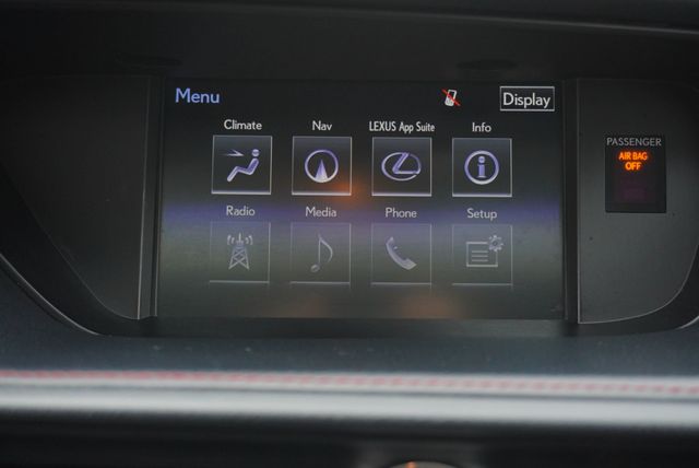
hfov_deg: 42.3
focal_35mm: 46
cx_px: 350
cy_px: 234
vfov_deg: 29.0
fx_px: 904
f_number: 5
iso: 1000
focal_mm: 31
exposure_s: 1/320
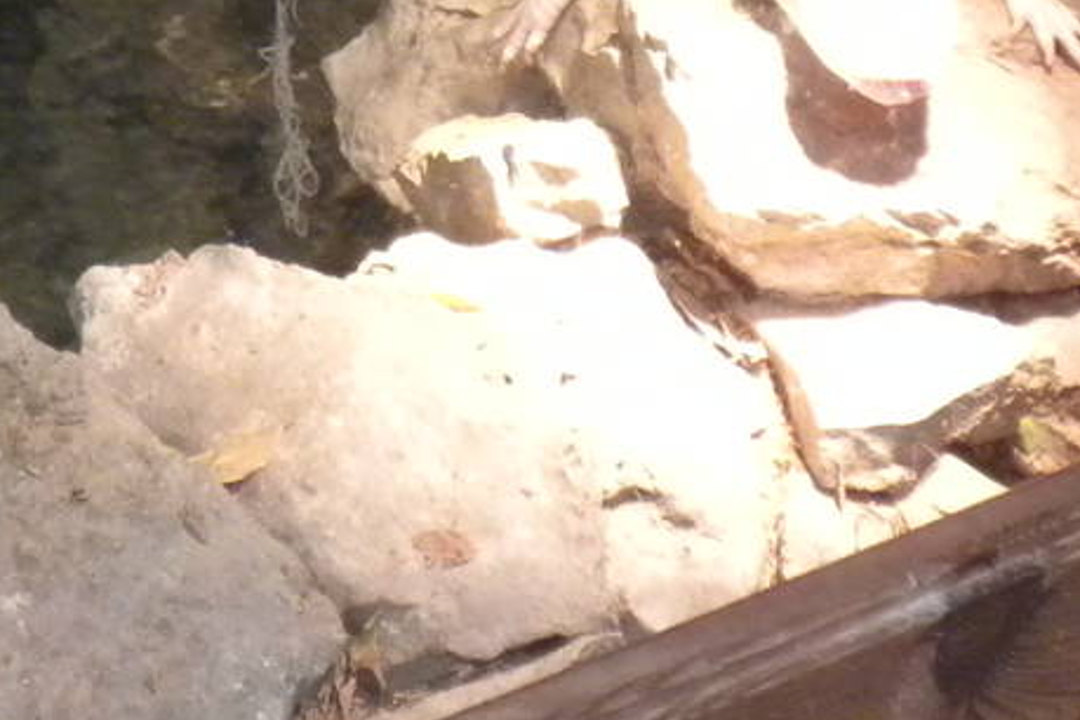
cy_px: -384
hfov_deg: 15.0
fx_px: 4020
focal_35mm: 134
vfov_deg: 9.9
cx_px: -21
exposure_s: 1/38.6
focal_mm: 6.6
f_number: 3.5
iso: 400
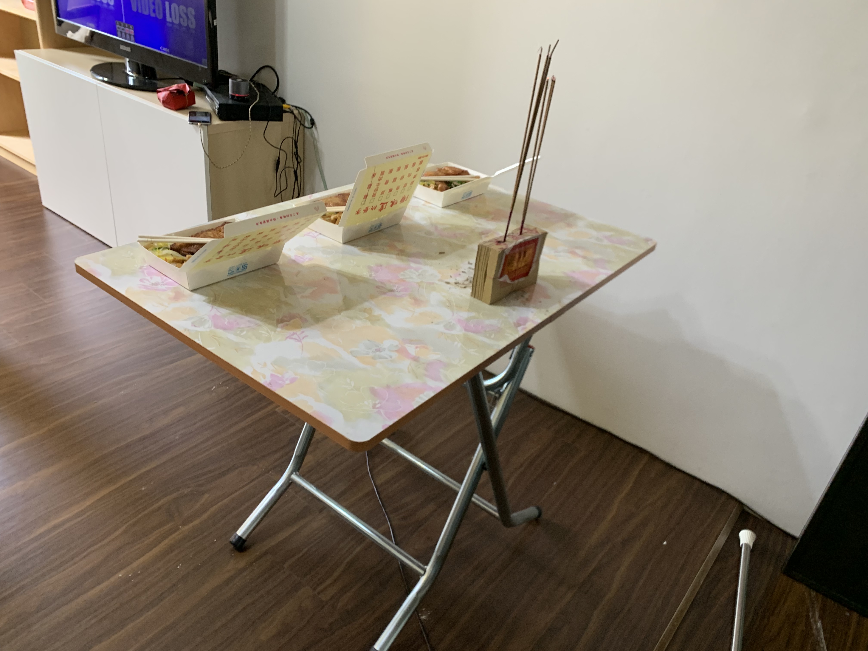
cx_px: 434
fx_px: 652
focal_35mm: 26
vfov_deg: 53.1
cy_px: 326
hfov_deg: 67.3
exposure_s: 1/60
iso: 125
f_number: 1.8
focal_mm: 4.25
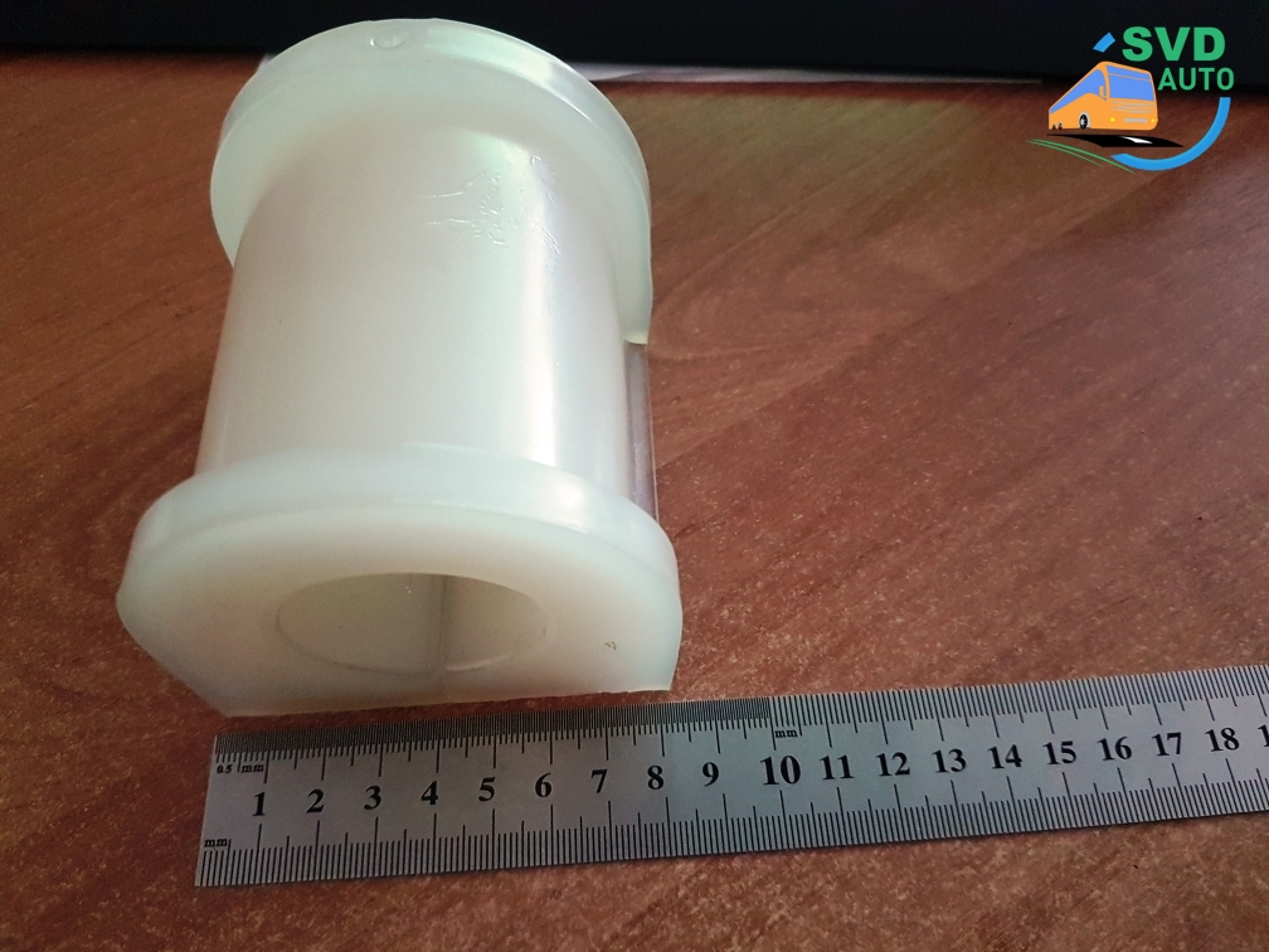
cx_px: 634
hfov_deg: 67.3
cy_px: 476
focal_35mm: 26
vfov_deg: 53.1
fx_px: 953
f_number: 1.7
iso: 250
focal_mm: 4.2
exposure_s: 1/10
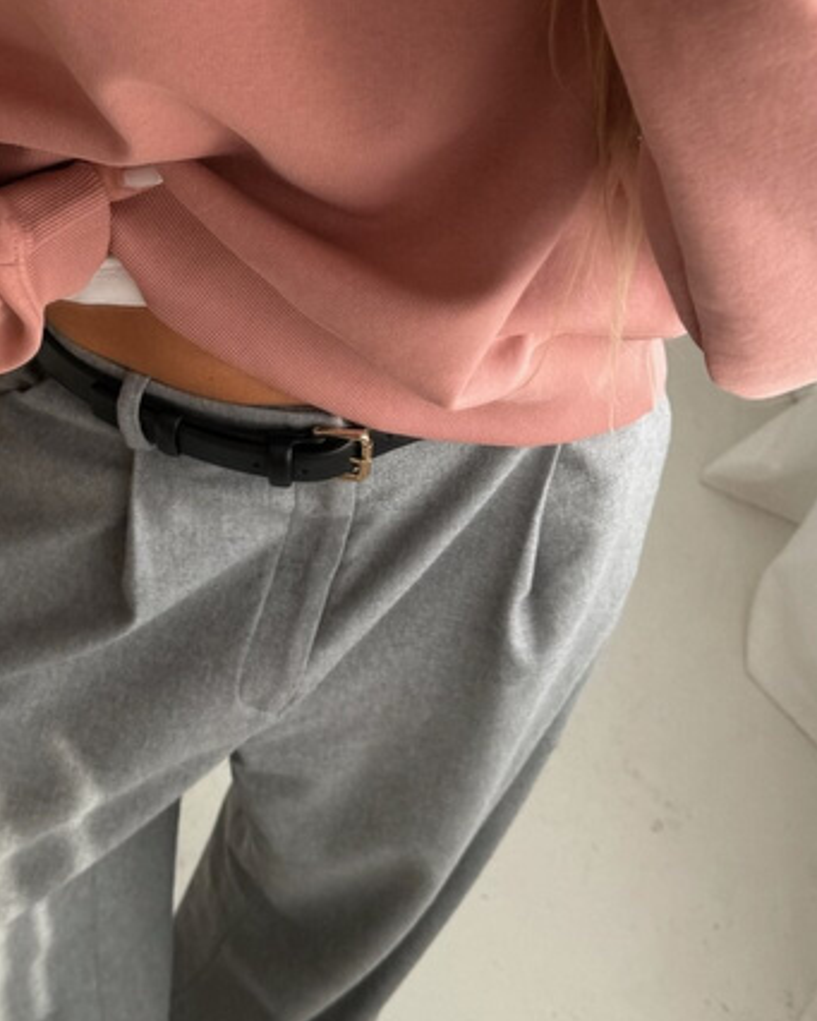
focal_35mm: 55
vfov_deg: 33.6
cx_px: 149
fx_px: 1662
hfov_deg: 27.0
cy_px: 290
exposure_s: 1/202
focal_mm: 6.86
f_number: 1.78
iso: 80
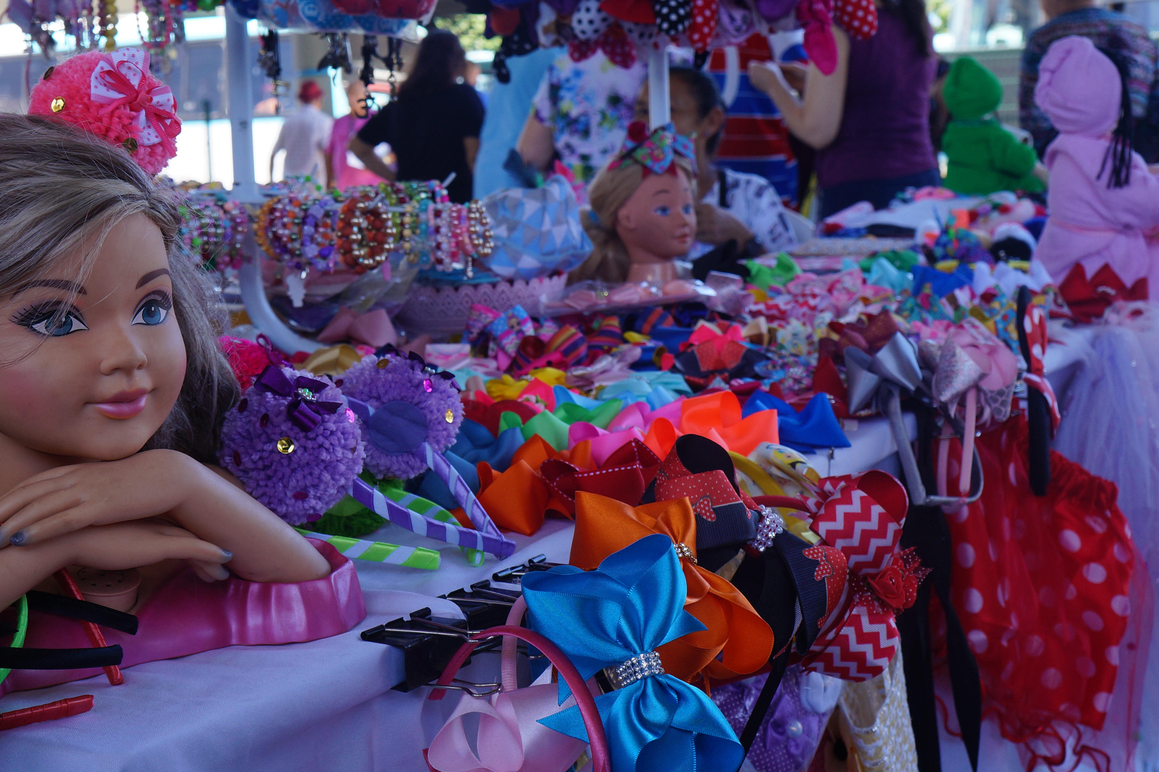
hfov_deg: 36.7
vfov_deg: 25.0
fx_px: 1738
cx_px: 442
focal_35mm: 54
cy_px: 282
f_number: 6.3
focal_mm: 26
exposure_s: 1/80
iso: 100
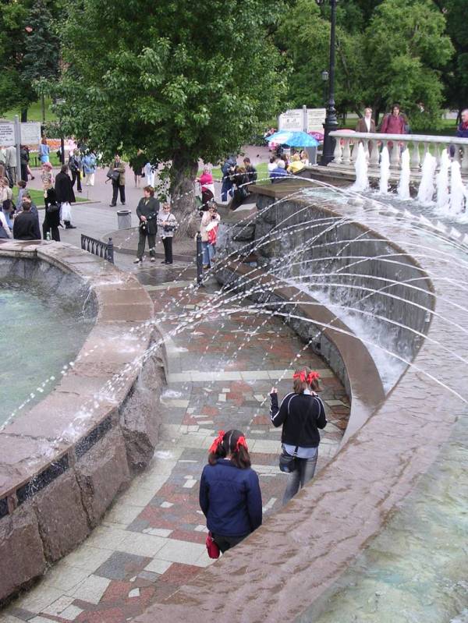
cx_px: 234
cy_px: 312
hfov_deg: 27.5
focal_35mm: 53
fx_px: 955
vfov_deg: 36.2
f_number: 3.2
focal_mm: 8
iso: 100
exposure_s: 1/209
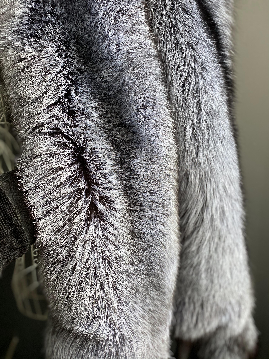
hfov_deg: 53.1
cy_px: 180
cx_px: 134
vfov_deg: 67.3
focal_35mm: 26
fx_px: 269
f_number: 1.8
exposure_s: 1/50
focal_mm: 4.25
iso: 250
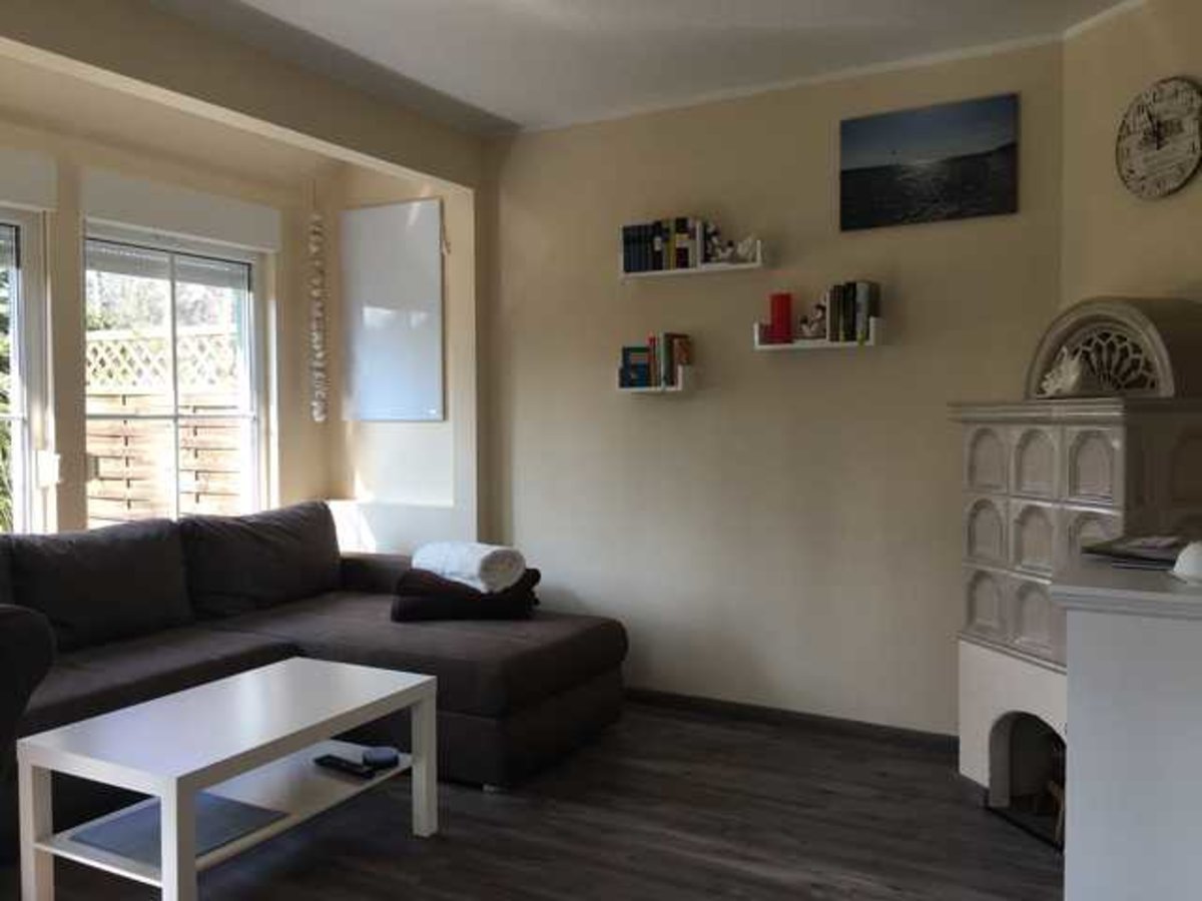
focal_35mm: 29
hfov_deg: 61.7
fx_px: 1007
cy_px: 450
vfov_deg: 48.2
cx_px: 601
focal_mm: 4.15
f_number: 2.2
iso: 40
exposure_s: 1/100
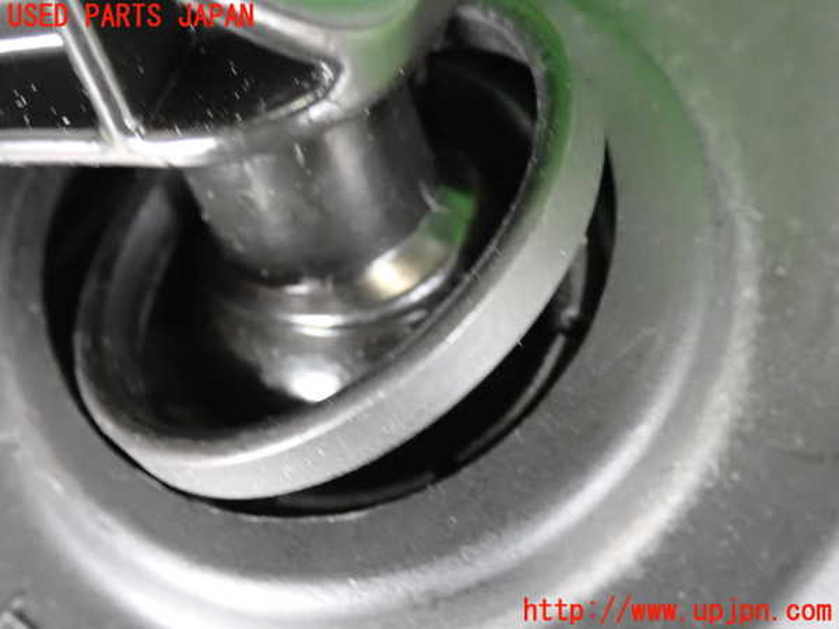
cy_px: 314
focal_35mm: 82
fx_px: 1987
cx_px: 420
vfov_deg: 18.0
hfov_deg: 23.8
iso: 2000
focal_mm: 14.62
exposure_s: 1/30
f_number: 4.3
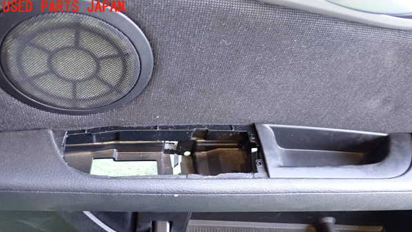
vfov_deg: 35.3
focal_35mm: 33
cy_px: 155
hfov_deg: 59.5
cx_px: 207
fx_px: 360
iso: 320
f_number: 2.3
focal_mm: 5.4
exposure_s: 1/30
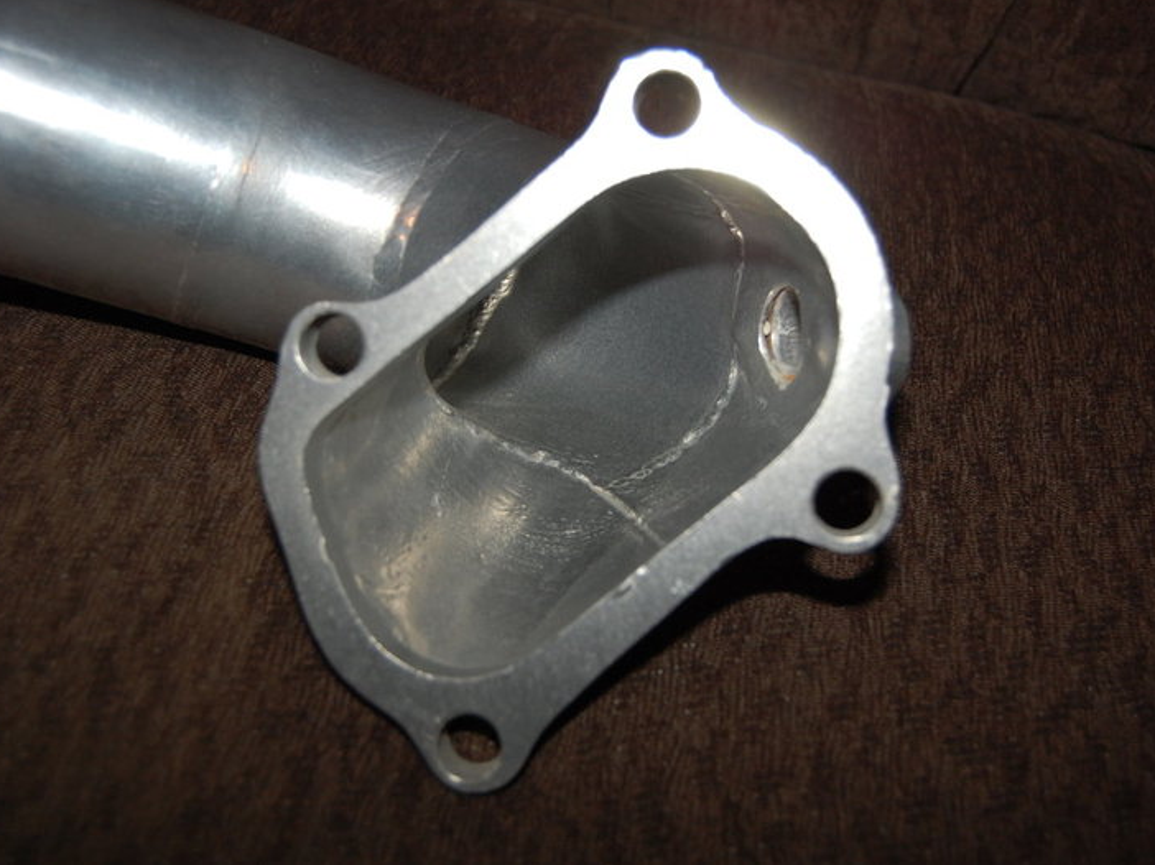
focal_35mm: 46
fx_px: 1534
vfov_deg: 31.5
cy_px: 431
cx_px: 558
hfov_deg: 41.2
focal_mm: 28
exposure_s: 1/60
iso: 400
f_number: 5
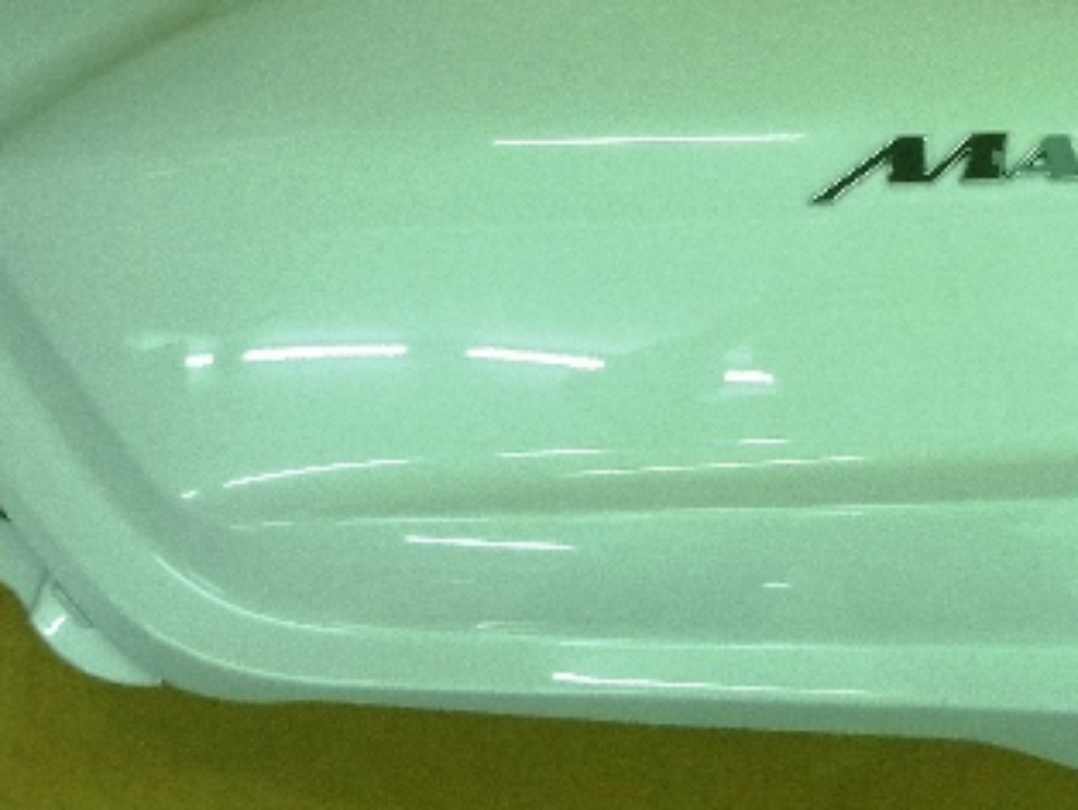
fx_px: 2618
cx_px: 924
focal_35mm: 84
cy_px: 199
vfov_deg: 17.5
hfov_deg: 22.8
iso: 250
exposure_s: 1/30
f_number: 2.8
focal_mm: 5.5
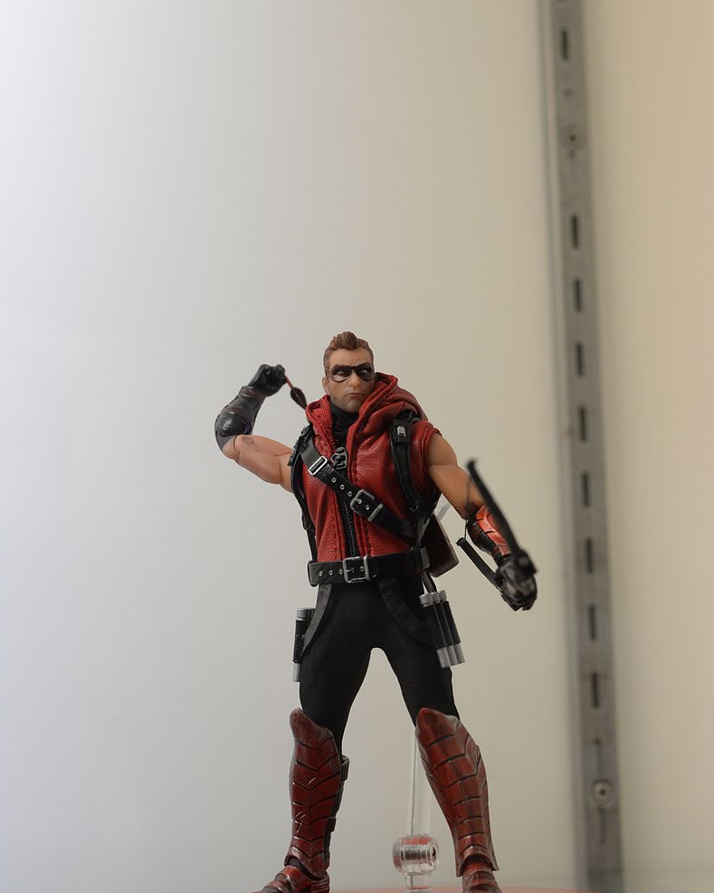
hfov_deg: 26.7
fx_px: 1506
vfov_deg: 33.0
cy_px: 525
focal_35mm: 57
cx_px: 356
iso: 1600
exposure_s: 1/250
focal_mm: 50
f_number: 5
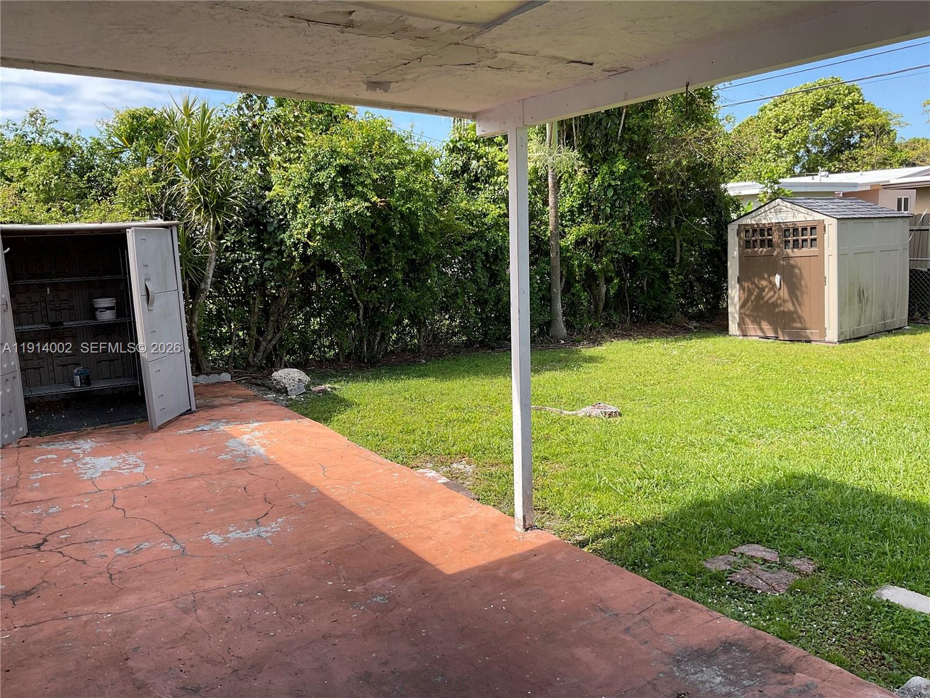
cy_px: 349
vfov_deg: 48.2
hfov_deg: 61.7
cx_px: 465
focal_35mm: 29
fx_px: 779
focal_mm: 3
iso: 16
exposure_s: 1/691
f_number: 1.8
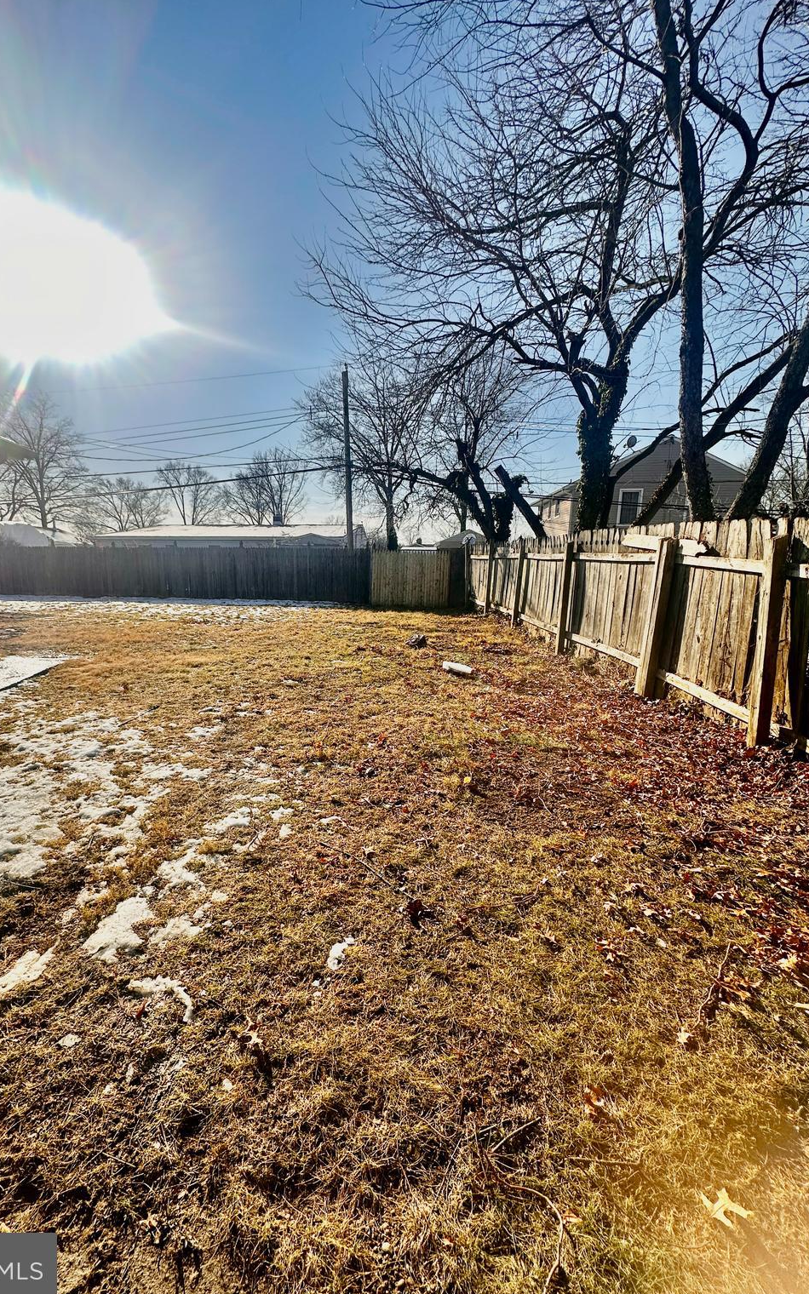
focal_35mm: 15
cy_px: 649
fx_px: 529
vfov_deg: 101.5
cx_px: 335
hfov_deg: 74.2
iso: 50
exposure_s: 1/1795
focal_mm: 2.22
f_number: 2.2
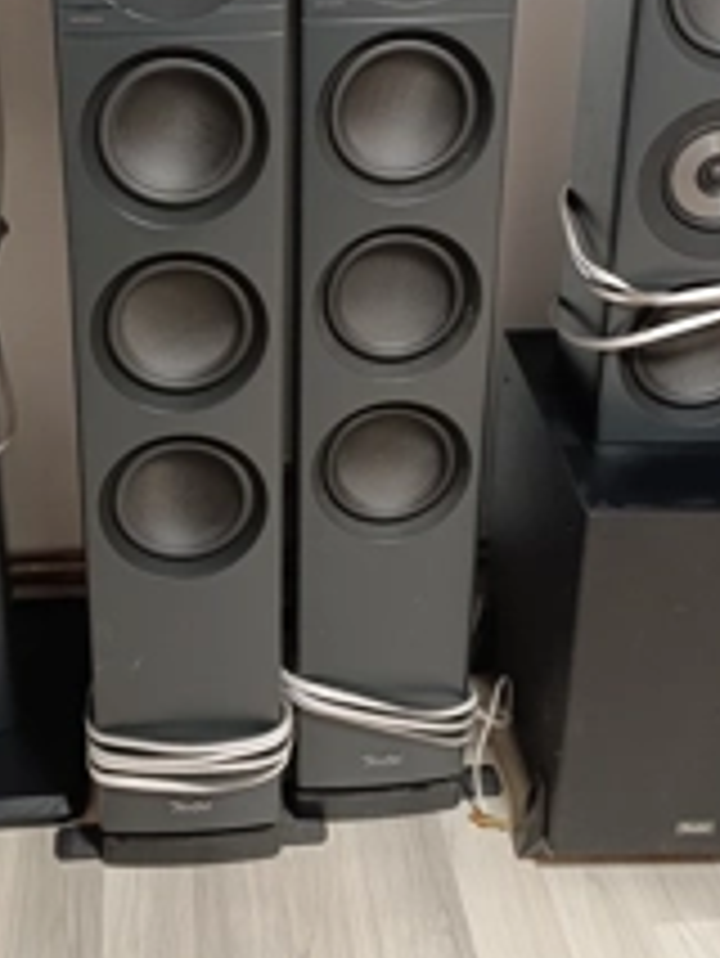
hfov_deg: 33.3
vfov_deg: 42.2
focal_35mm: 43
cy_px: 211
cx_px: 238
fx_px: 1191
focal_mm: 6.14
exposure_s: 1/33.3
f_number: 1.6
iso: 1000
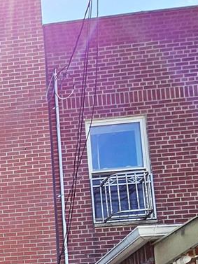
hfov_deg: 20.3
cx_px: -151
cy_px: 388
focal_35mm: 53
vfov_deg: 26.8
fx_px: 404
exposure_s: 1/370
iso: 32
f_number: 2.2
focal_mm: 1.74
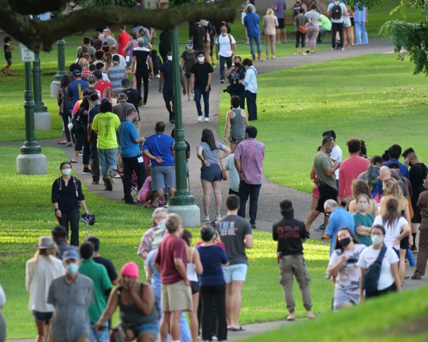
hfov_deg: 3.1
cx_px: 223
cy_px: 171
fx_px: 7940
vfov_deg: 2.5
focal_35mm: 627
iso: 1600
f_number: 4
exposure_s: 1/640
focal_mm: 300
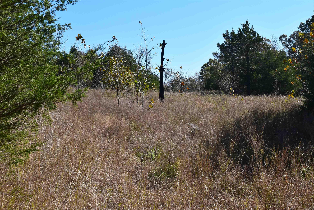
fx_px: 458
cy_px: 105
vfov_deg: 25.8
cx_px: 157
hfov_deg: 37.9
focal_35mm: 52
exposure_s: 1/500
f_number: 11
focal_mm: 35
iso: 360
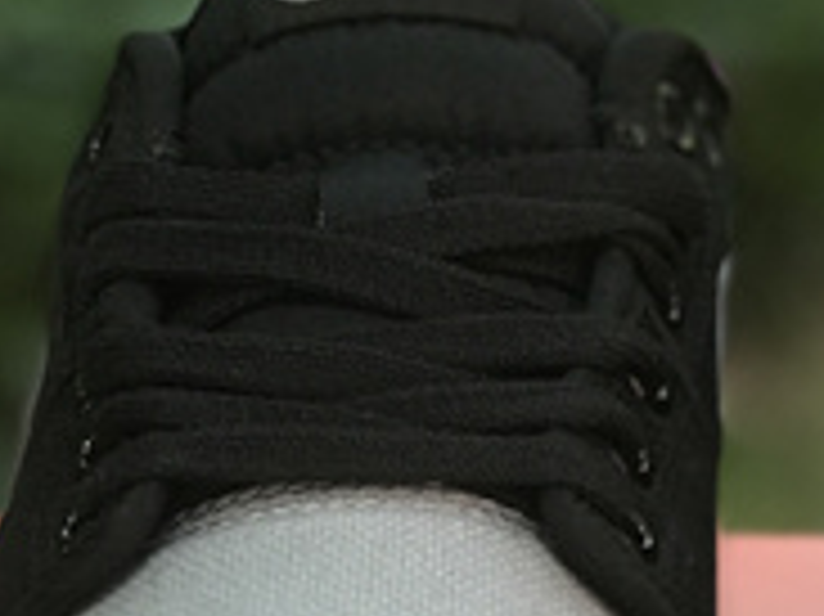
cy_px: 326
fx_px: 5495
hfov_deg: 8.5
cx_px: 756
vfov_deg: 6.4
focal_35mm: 231
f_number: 2.8
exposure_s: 1/50
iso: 25
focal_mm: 6.6
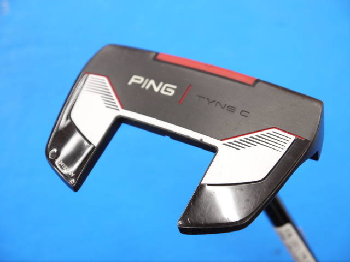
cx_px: 175
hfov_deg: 25.0
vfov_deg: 18.9
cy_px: 131
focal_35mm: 78
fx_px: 789
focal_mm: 39
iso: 640
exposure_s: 1/80
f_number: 5.5
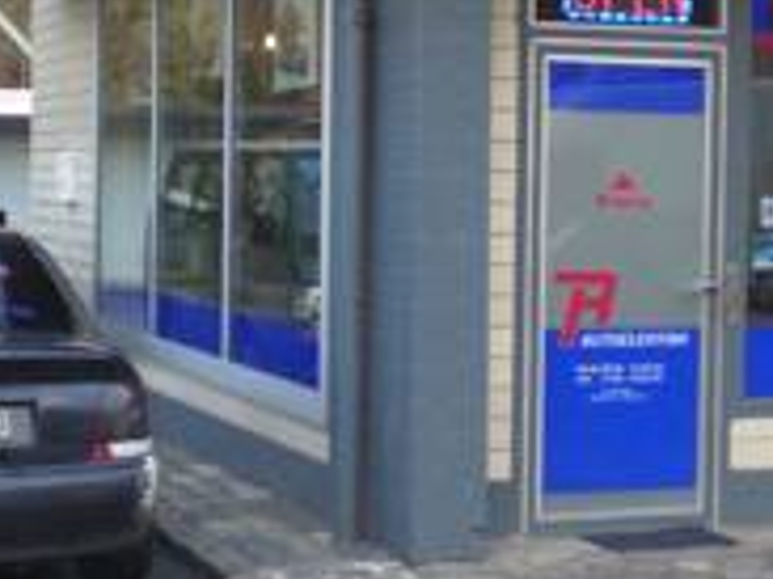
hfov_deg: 21.0
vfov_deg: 15.9
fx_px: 2075
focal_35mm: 93
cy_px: 228
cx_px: 524
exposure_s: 1/80
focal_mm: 6.3
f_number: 3.1
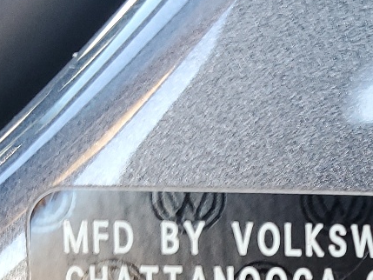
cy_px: 481
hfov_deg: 18.6
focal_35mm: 97
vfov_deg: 13.8
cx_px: 505
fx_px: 1046
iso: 86
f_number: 1.5
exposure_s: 1/120
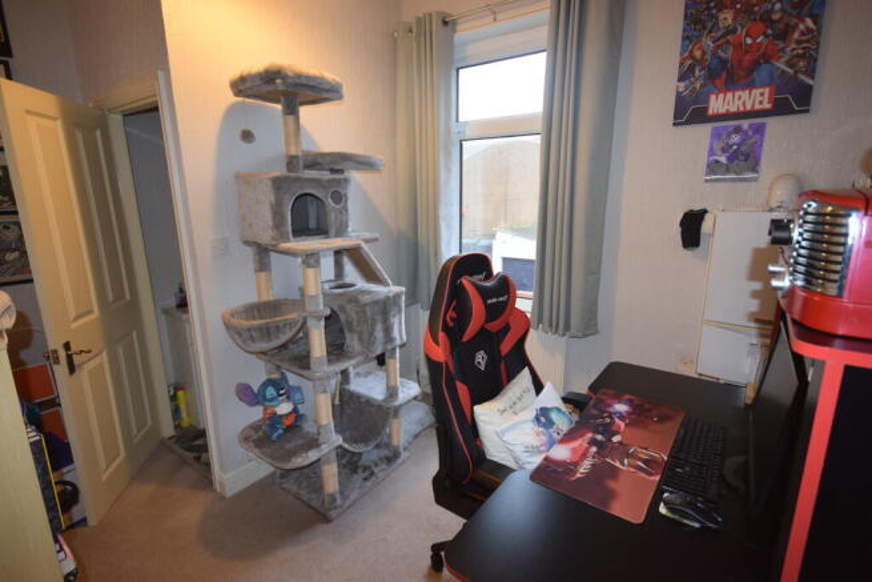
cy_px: 291
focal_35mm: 17
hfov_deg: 92.4
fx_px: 418
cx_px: 436
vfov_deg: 69.7
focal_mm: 11.5
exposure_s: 1/80
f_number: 4.2
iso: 800
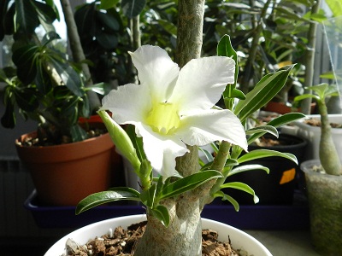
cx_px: 171
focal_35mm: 23
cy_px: 128
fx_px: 227
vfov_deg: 58.9
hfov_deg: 73.9
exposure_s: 1/800
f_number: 3.4
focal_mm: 4
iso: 160
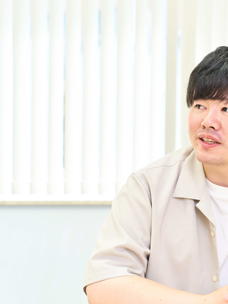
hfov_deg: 19.9
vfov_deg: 26.7
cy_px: 153
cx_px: 196
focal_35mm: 73
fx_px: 641
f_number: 3.2
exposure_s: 1/60
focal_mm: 50
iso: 200
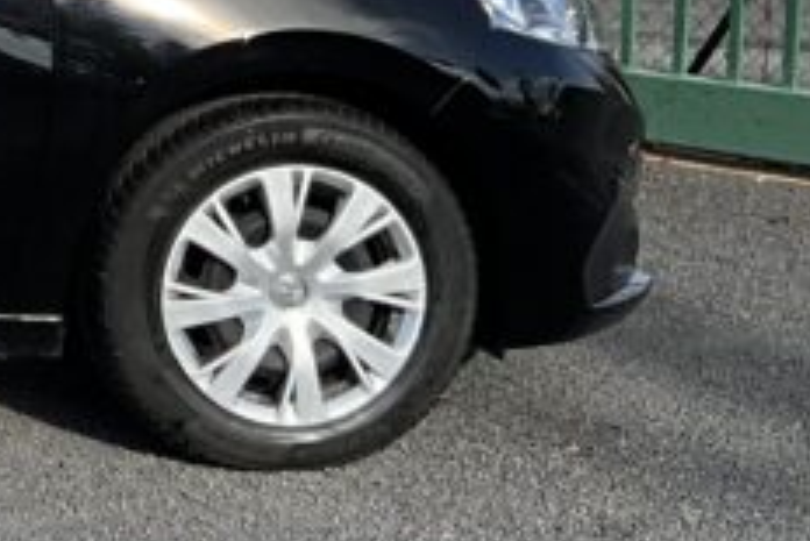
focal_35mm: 104
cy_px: -49
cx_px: -440
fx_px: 2341
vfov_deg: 12.9
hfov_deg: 17.5
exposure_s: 1/1730
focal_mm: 3
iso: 25
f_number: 1.8
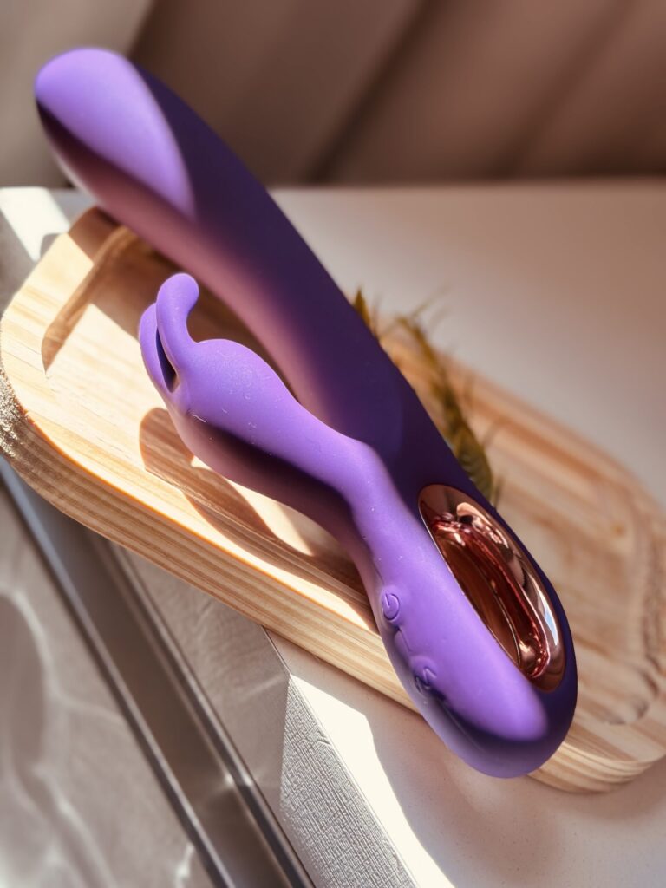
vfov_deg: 36.8
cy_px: 444
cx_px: 333
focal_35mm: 52
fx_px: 1334
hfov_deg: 28.0
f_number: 1.6
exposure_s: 1/444
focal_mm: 5.96
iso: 32
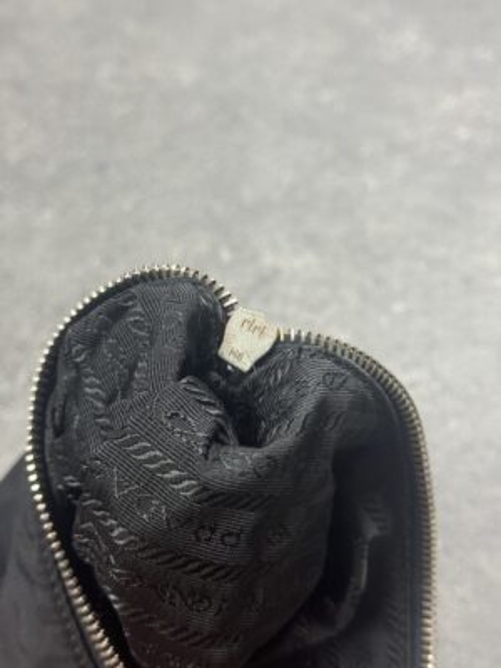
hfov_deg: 30.3
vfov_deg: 39.7
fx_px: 926
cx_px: 250
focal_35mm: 48
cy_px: 334
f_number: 1.78
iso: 200
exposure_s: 1/50
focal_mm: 6.76
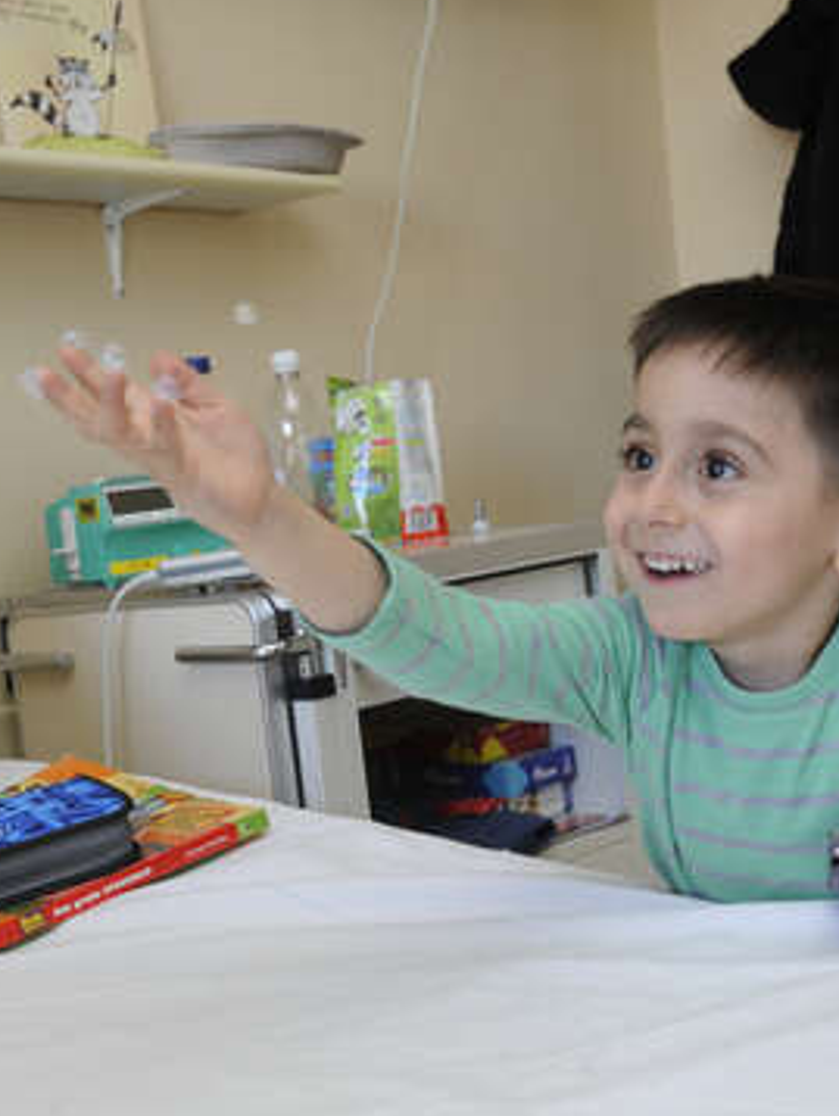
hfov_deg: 25.2
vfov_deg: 33.2
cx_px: 462
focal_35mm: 58
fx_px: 1872
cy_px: 599
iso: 1000
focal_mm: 36
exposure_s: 1/60
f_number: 5.6
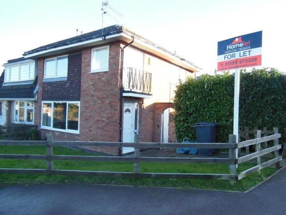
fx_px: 207
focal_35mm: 25
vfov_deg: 54.9
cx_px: 143
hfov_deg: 69.4
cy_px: 108
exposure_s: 1/250
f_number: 3.5
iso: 320
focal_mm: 4.5
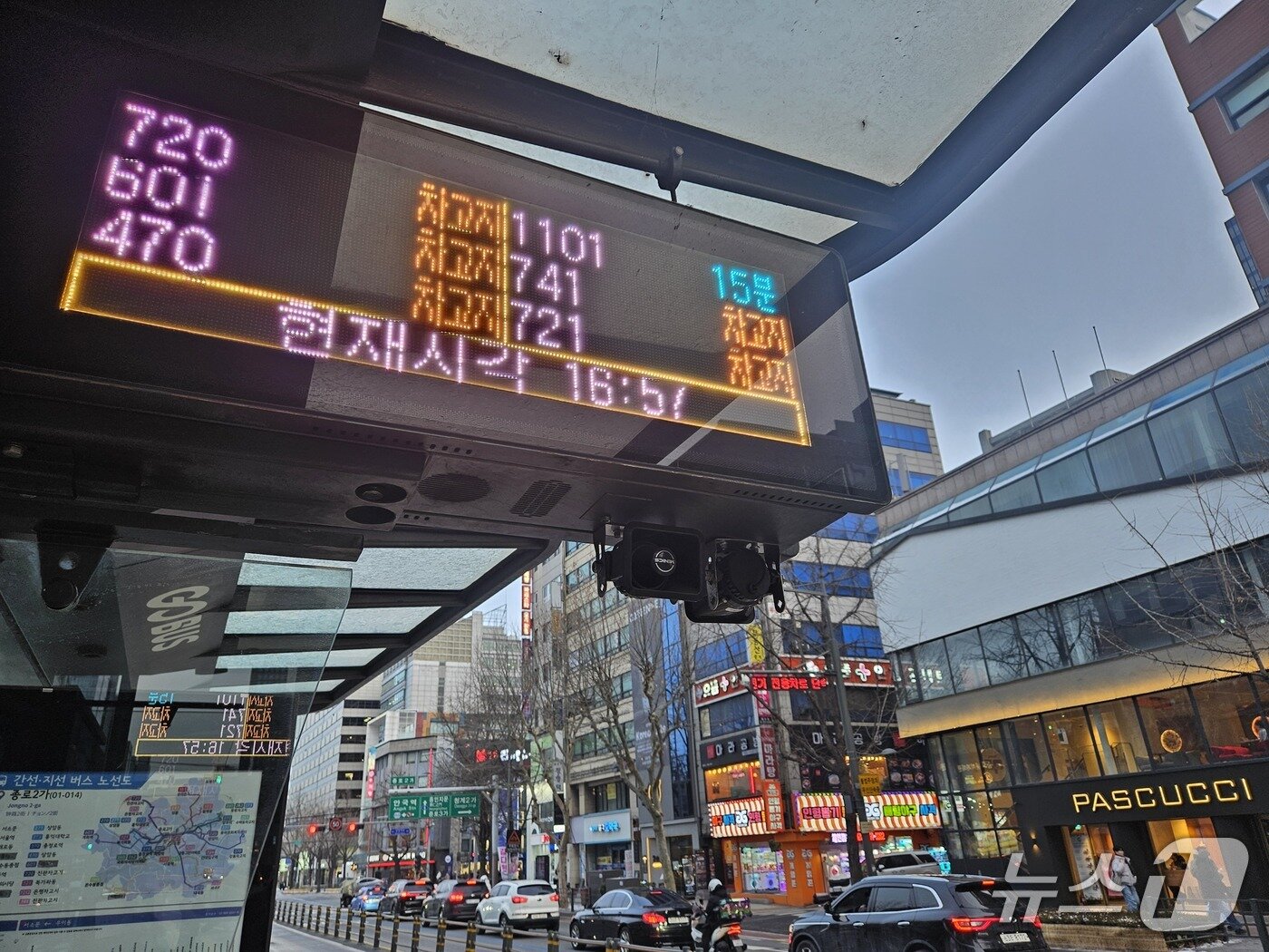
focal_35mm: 23
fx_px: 843
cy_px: 476
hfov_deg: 73.9
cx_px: 634
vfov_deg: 58.9
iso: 25
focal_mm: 5.4
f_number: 1.8
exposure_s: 1/79
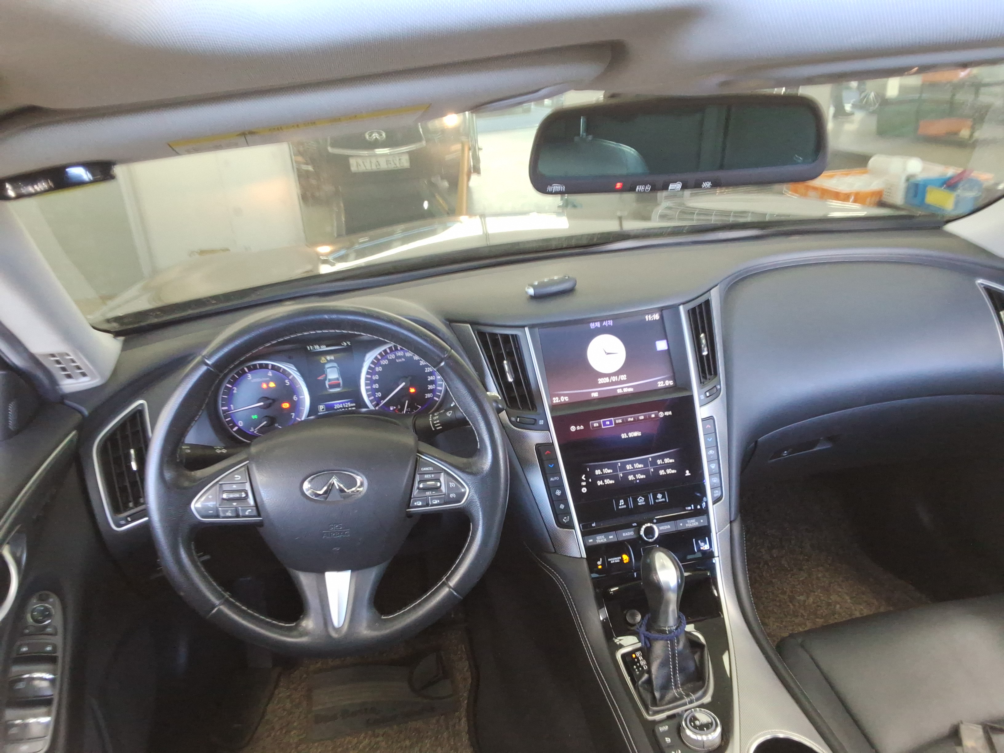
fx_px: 812
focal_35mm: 28
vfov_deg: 49.7
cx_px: 502
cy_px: 376
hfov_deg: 63.4
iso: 148
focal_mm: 2.91
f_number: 1.9
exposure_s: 1/40
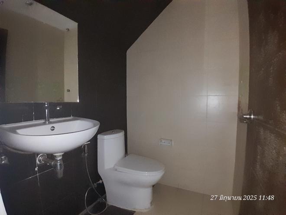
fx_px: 140
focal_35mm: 17
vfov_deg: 74.7
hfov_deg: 91.0
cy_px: 108
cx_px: 143
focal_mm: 1.46
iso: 1000
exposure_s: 1/14
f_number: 2.2
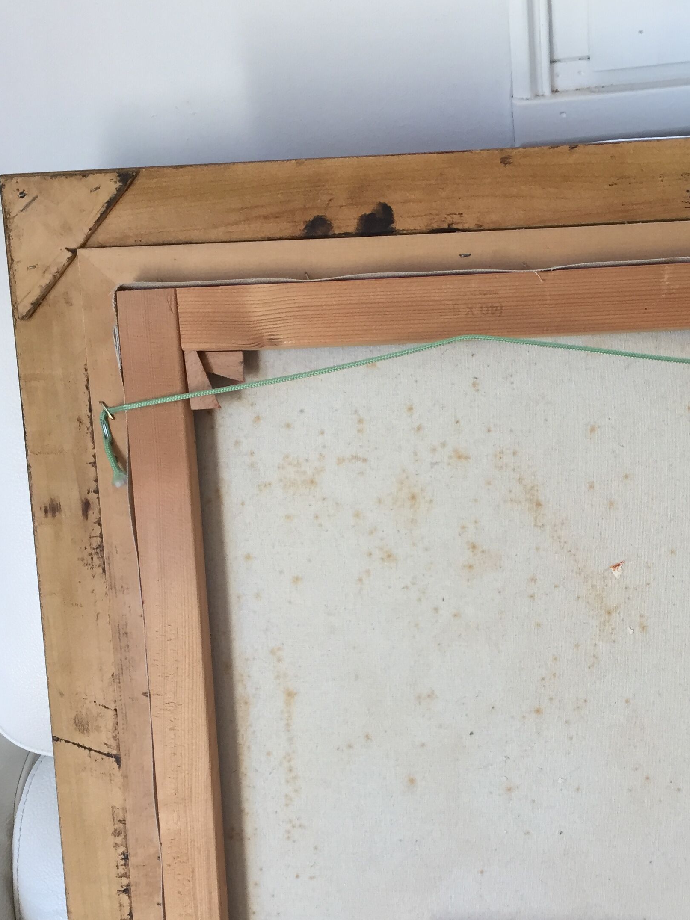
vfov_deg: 42.2
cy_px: 635
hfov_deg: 32.4
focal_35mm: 44
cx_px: 495
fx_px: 1170
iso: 32
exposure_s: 1/33
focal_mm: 4.15
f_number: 2.2
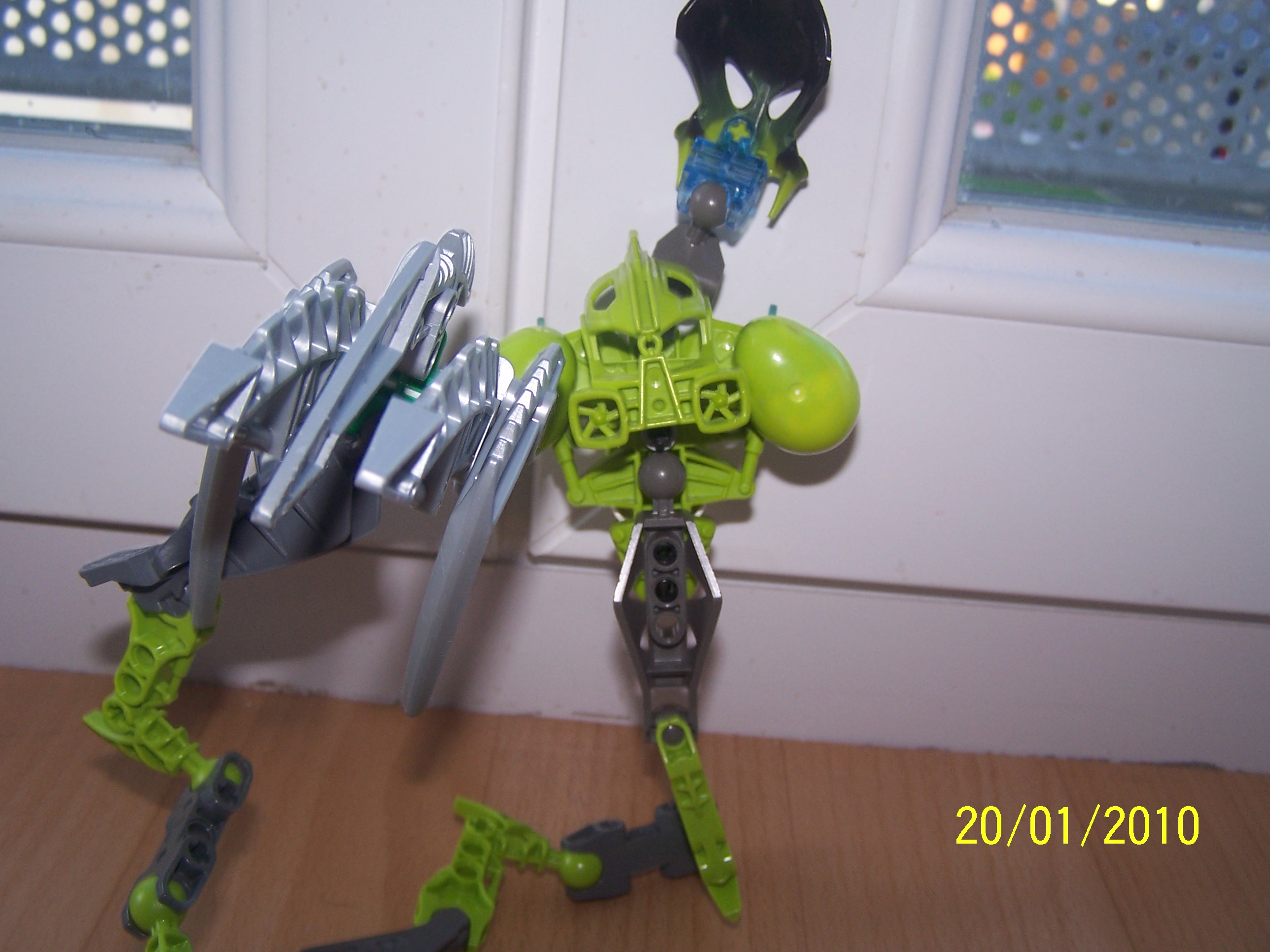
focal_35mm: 38
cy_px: 476
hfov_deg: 49.0
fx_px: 1394
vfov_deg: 37.7
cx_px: 635
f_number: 2.8
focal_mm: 6.3
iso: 80
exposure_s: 1/60
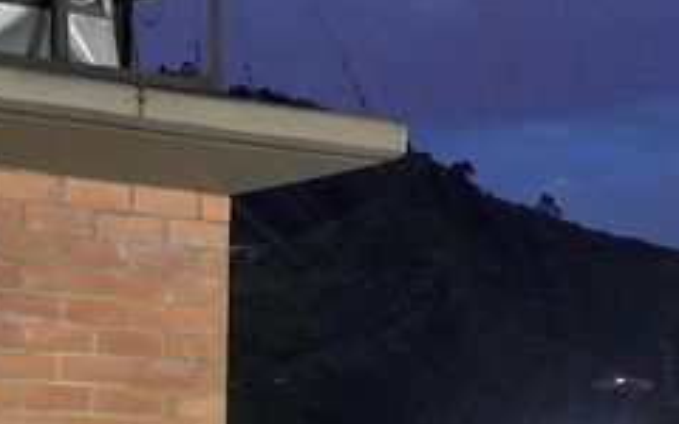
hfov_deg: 11.6
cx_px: 965
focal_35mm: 174
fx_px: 3220
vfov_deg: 7.5
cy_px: 514
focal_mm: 20
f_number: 3.5
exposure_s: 1/1.25
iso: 400
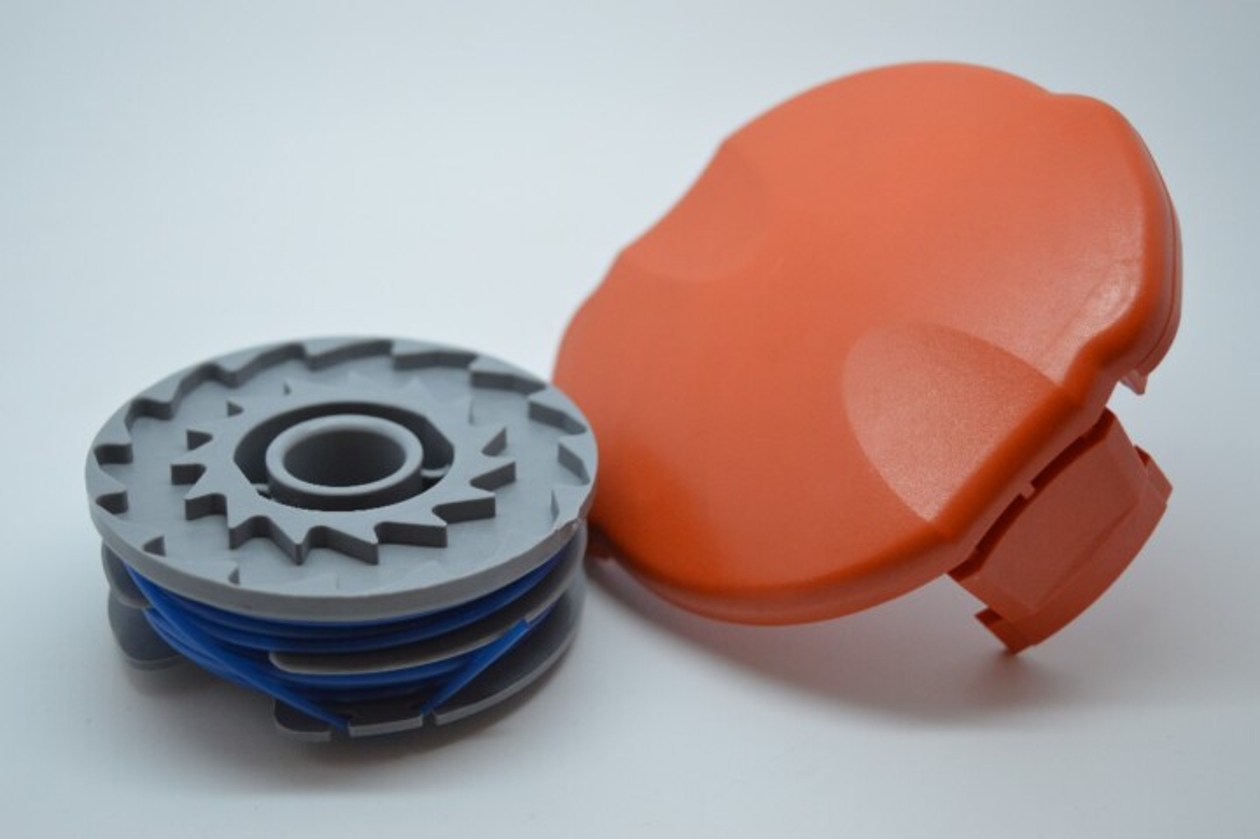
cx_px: 630
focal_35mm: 54
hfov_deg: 36.9
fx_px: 1889
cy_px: 420
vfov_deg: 25.0
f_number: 5
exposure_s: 1/100
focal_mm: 36
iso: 400
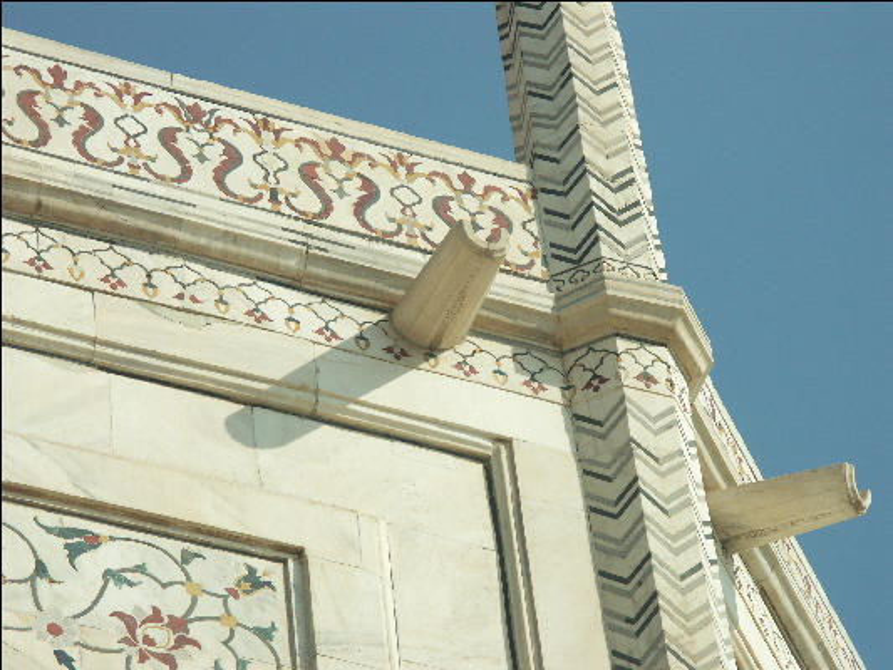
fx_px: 5135
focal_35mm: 199
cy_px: 335
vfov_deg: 7.5
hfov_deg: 9.9
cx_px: 446
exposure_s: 1/640
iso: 100
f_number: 7.1
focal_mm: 50.27
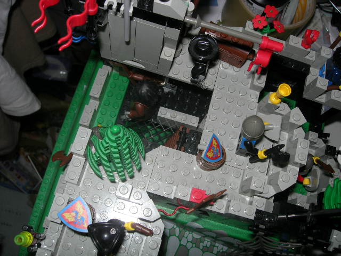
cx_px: 170
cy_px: 128
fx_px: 374
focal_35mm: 38
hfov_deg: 49.0
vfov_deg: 37.7
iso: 64
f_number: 4.8
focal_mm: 7.8
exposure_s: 1/60.1
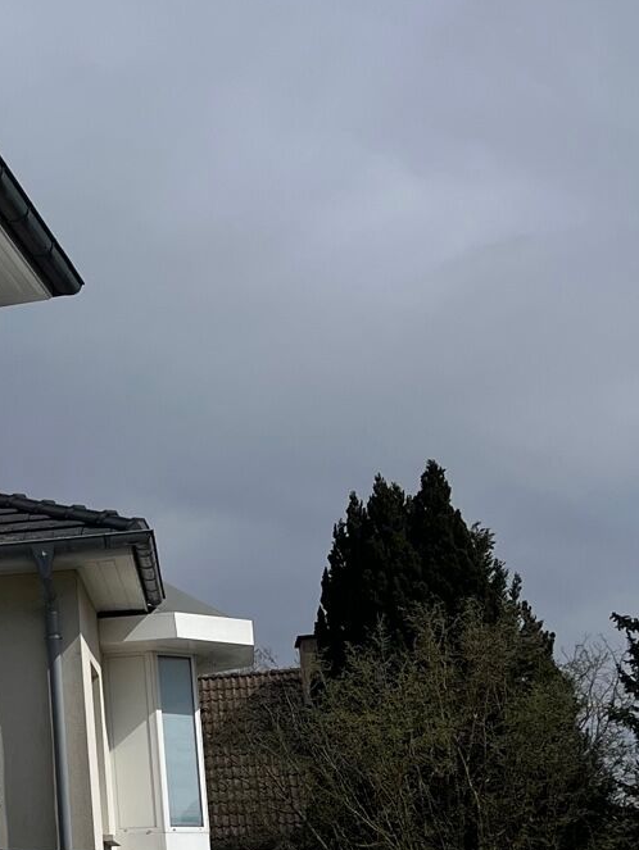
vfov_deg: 24.3
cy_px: 682
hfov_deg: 17.0
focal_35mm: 79
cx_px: -311
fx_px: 1943
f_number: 1.6
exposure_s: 1/13333
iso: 50
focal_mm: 5.1
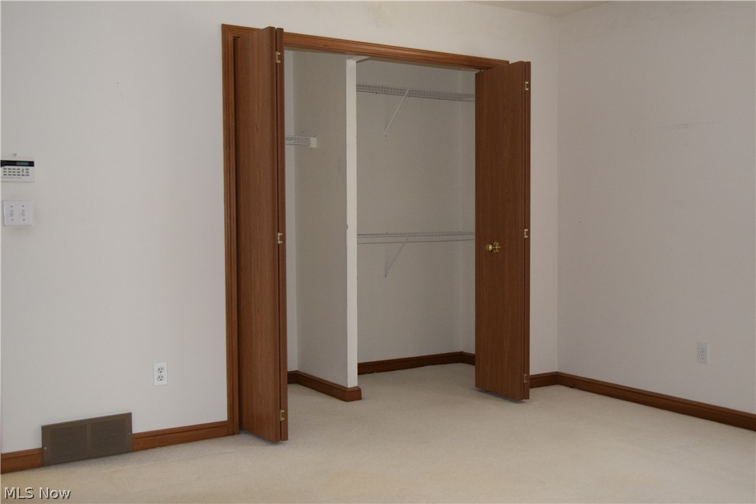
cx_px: 378
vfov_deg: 34.2
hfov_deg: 49.6
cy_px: 252
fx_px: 819
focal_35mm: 39
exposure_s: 1/60
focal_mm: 26
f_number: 3.8
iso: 1800
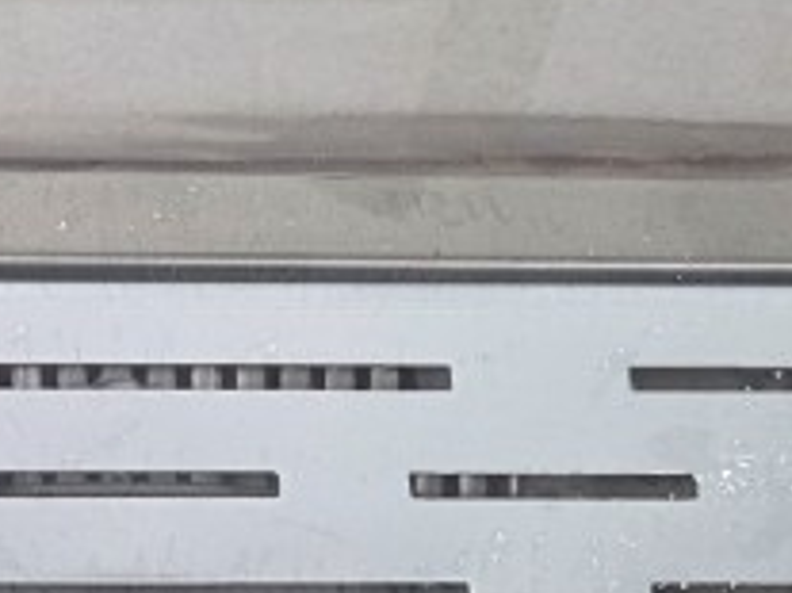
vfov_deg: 12.8
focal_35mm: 114
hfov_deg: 17.0
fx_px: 2607
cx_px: 61
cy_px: 562
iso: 160
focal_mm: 5.4
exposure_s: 1/100
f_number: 1.8
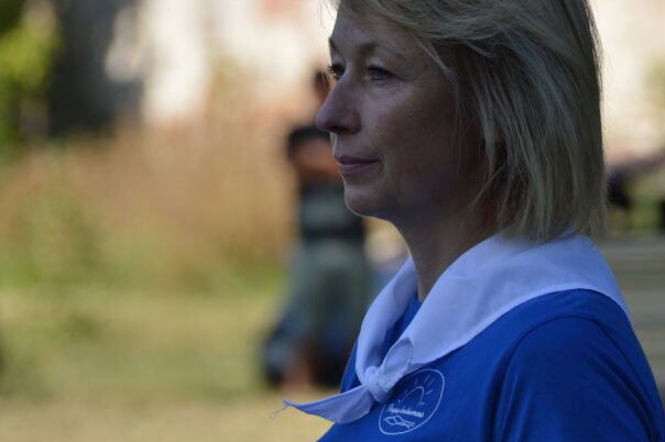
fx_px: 11741
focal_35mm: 636
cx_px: 388
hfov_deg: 3.2
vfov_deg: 2.2
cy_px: 141
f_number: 6.3
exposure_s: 1/250
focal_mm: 250
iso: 100
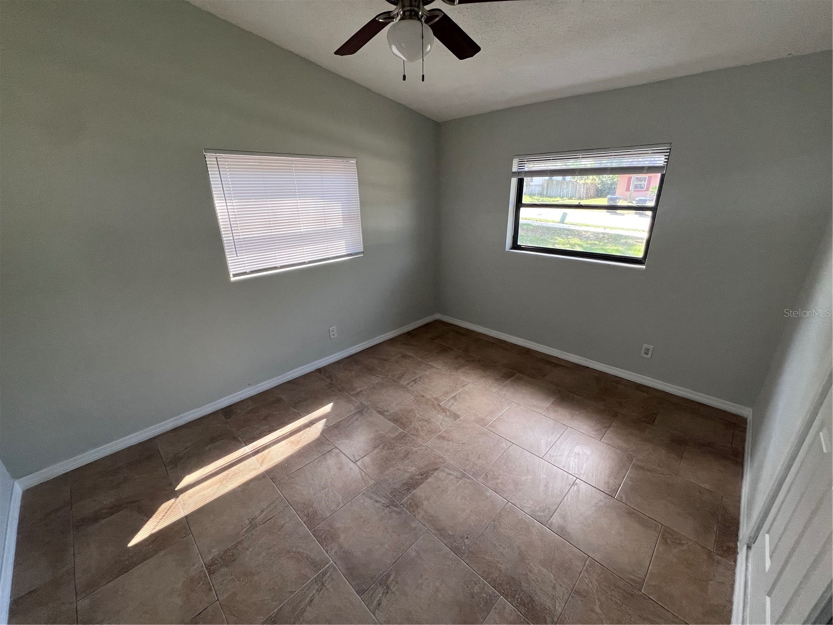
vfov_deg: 89.9
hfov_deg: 106.2
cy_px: 312
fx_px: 313
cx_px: 416
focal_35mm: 13
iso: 125
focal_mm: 1.57
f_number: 1.8
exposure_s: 1/99
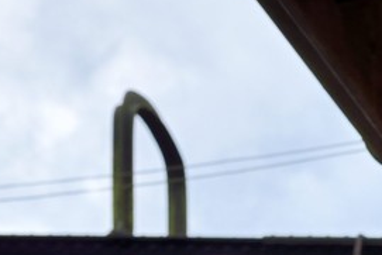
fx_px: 3758
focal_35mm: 354
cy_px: 710
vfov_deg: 3.8
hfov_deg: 5.5
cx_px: 1039
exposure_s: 1/320
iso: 400
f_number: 11
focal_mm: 60
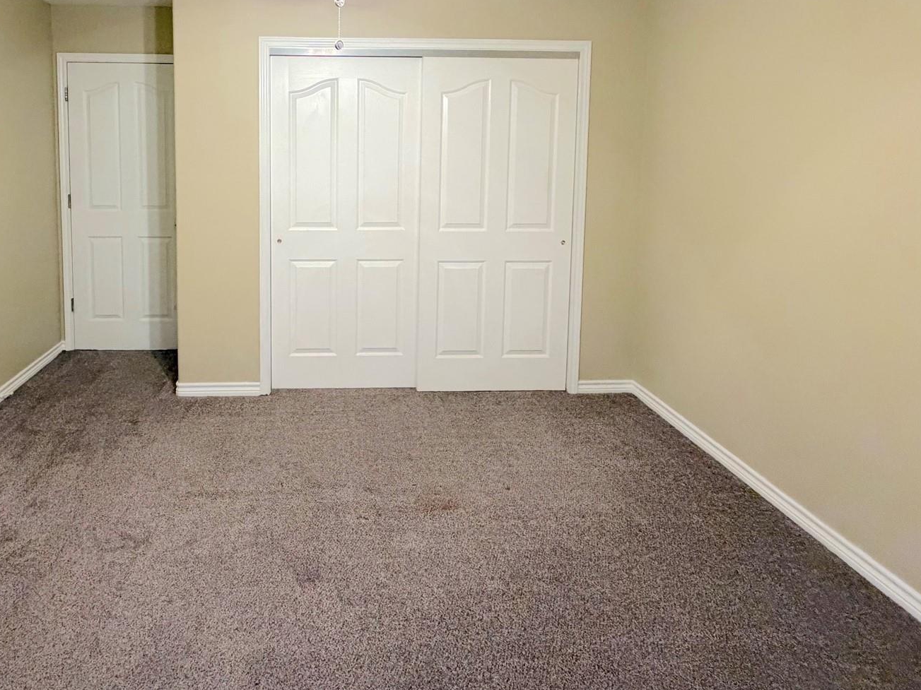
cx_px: 343
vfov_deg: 58.5
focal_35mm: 22
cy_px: 189
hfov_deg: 75.0
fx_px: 585
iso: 640
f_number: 2.2
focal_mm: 2.22
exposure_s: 1/60
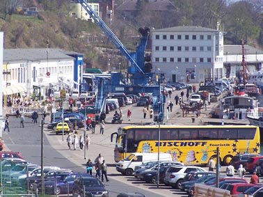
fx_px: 1655
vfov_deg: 6.8
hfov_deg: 9.1
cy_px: 98
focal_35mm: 218
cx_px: 132
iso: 64
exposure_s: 1/400
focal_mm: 36.2
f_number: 4.5
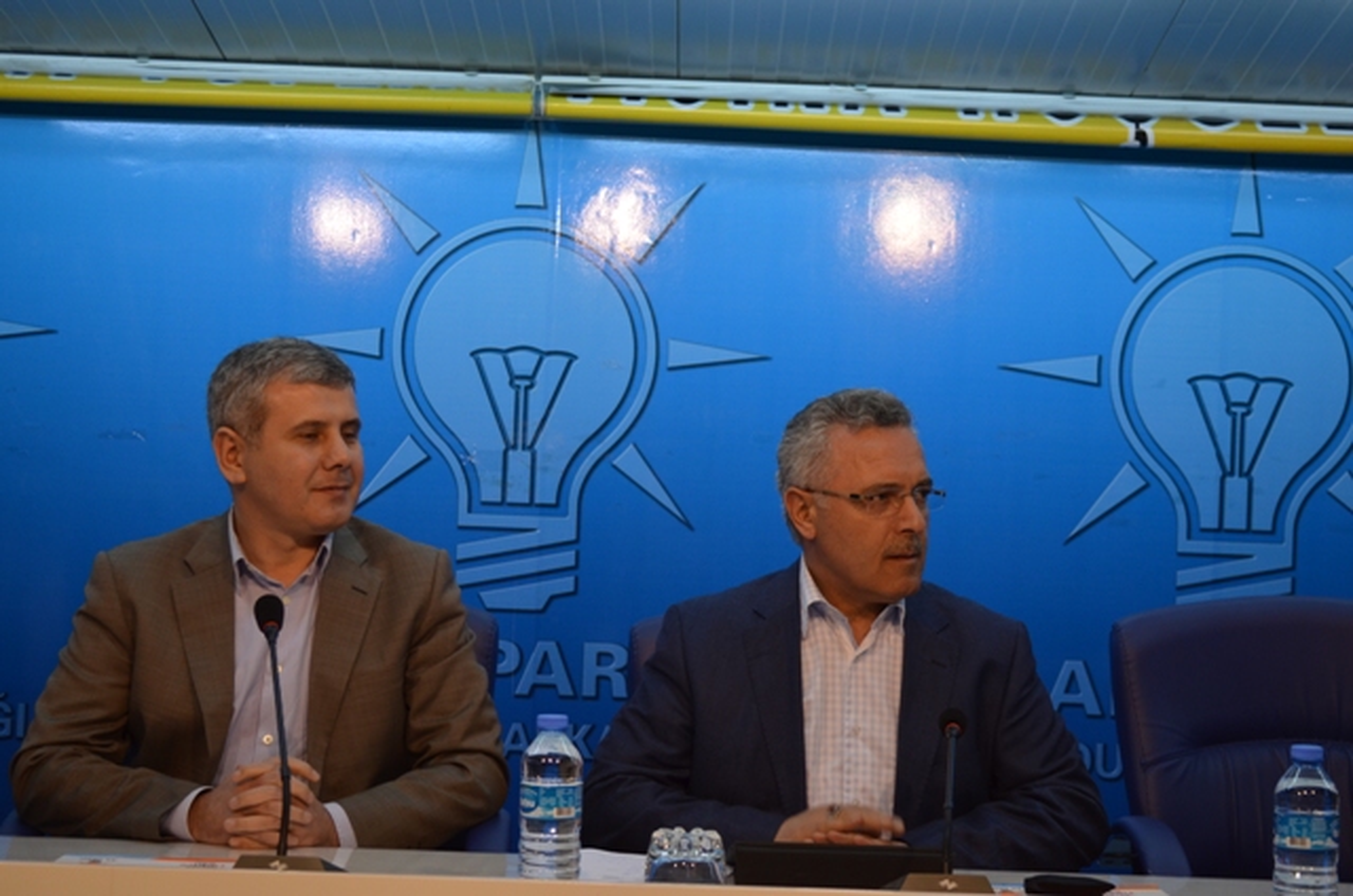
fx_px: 2138
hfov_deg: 35.1
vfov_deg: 23.7
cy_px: 448
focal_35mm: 57
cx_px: 676
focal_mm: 38
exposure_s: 1/60
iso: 640
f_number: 5
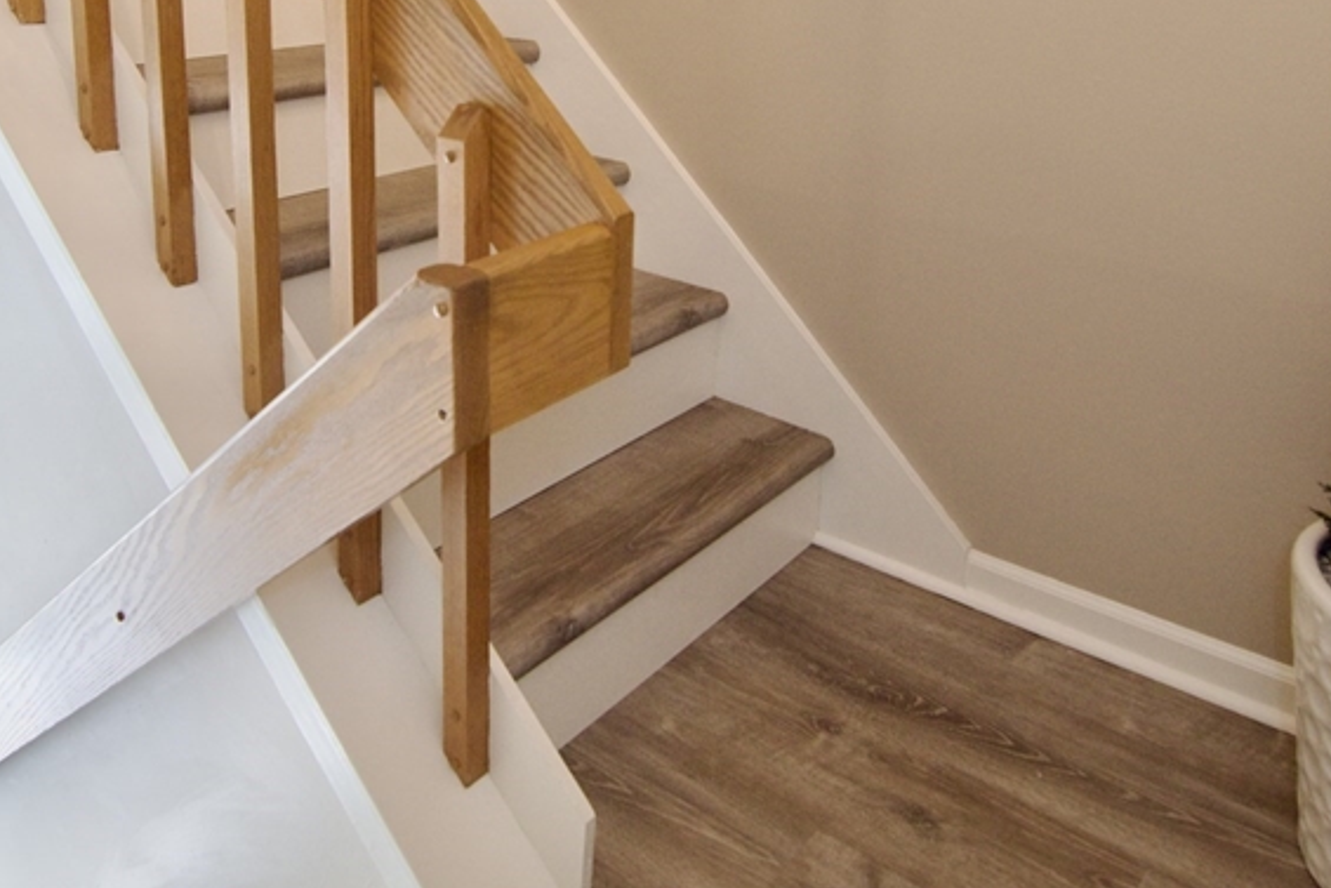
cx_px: 565
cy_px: 187
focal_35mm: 30
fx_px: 1106
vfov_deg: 42.0
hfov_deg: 61.8
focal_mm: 11
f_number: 4.5
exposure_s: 1/80
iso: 400
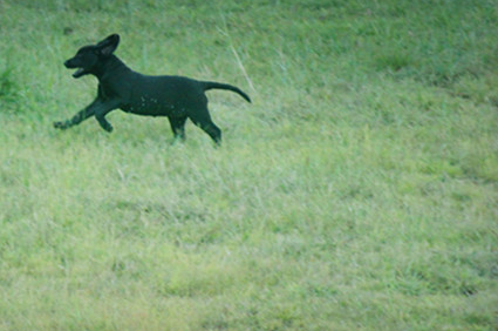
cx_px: -16
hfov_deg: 3.2
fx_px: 8785
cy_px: -8
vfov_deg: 2.2
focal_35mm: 636
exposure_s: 1/250
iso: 1600
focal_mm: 200
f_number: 5.6
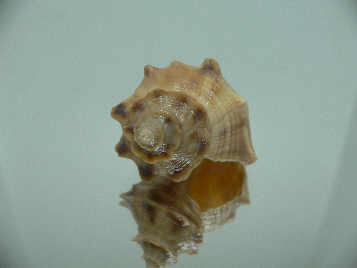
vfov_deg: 40.7
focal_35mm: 35
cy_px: 134
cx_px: 178
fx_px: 361
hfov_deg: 52.6
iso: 100
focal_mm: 4.6
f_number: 2.8
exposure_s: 1/60
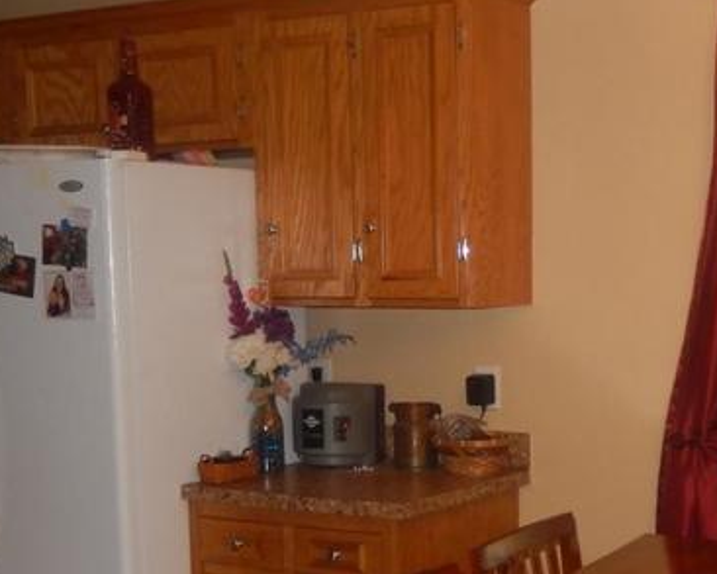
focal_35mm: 66
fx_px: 1401
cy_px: 454
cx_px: 556
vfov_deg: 22.8
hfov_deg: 28.2
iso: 320
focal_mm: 5.7
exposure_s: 1/30
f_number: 3.8
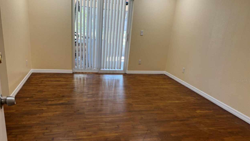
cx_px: 122
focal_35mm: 27
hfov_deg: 69.9
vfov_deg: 42.8
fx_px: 179
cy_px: 81
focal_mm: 6.86
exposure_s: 1/60
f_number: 1.78
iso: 125
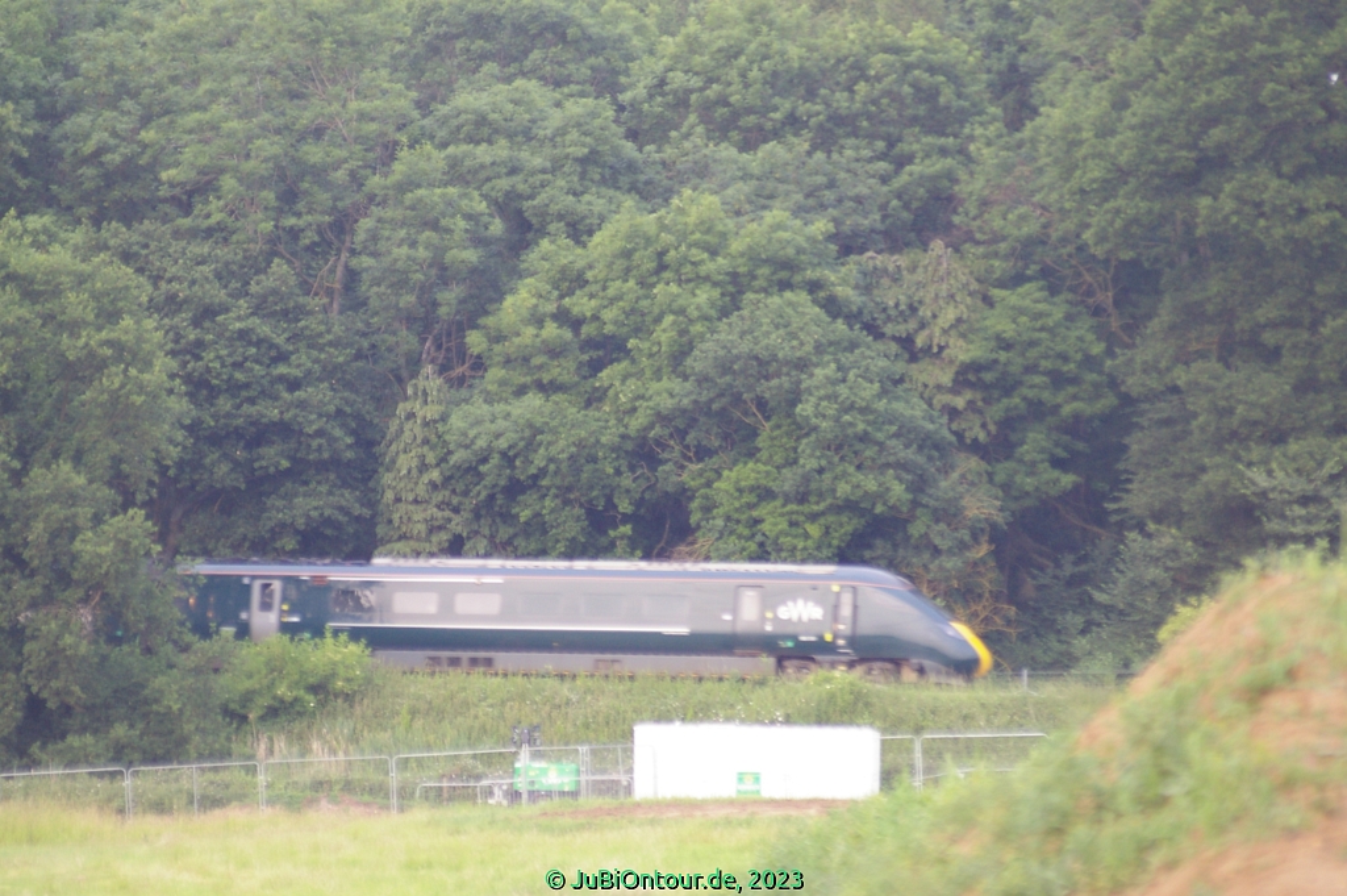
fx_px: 8580
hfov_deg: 9.0
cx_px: 674
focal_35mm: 230
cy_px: 448
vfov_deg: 6.0
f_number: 4.5
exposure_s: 1/125
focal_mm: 153
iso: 800
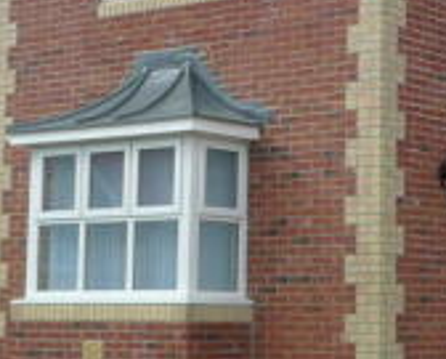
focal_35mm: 115
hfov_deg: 16.4
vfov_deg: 13.4
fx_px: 1521
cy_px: 73
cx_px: 429
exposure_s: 1/500
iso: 100
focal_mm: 4.6
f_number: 3.3
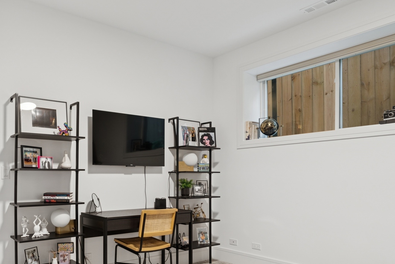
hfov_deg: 63.2
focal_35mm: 28
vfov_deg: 45.5
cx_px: 120
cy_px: 182
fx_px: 307
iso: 200
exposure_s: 1/6
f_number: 7.1
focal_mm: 16
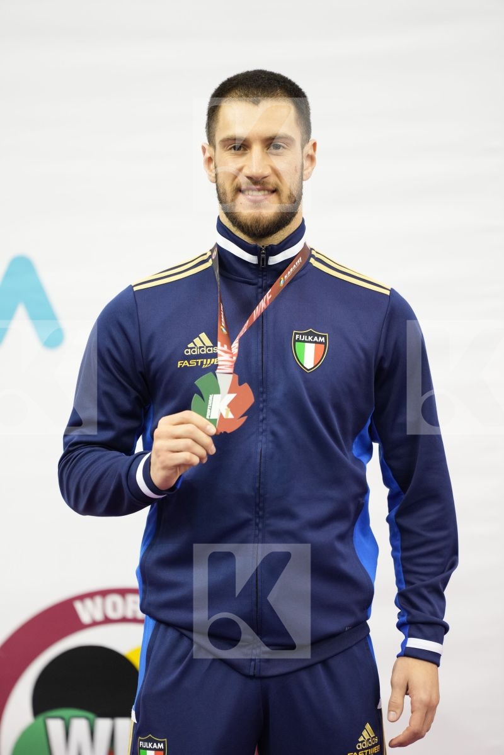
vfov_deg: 10.3
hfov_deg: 6.9
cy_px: 378
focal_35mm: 200
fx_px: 4200
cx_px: 252
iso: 1600
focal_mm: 200
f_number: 2.8
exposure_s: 1/250
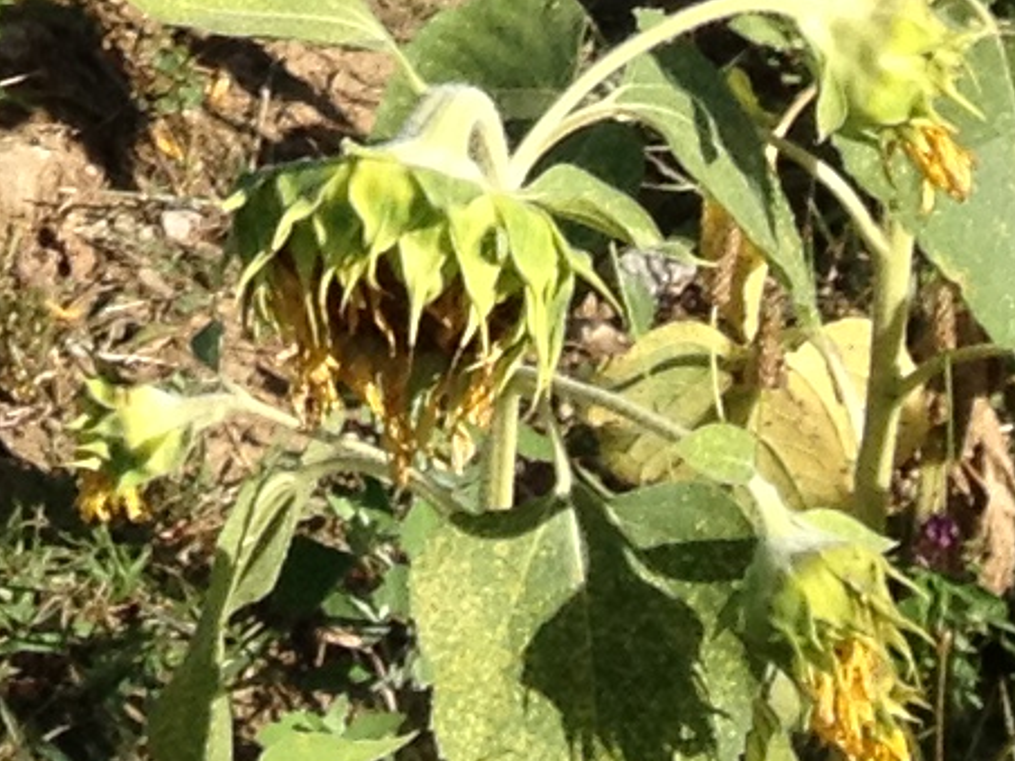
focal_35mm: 253
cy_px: -1708
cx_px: -833
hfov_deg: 7.6
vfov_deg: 5.4
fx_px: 7418
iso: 64
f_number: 2.4
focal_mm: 4.28
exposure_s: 1/1534
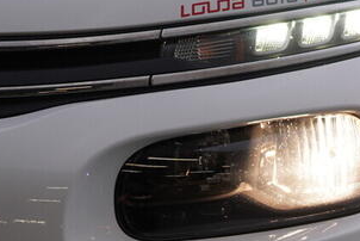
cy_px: 268
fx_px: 1221
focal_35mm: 122
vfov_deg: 11.1
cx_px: 516
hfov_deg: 15.6
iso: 125
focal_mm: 24
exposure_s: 1/125
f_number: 5
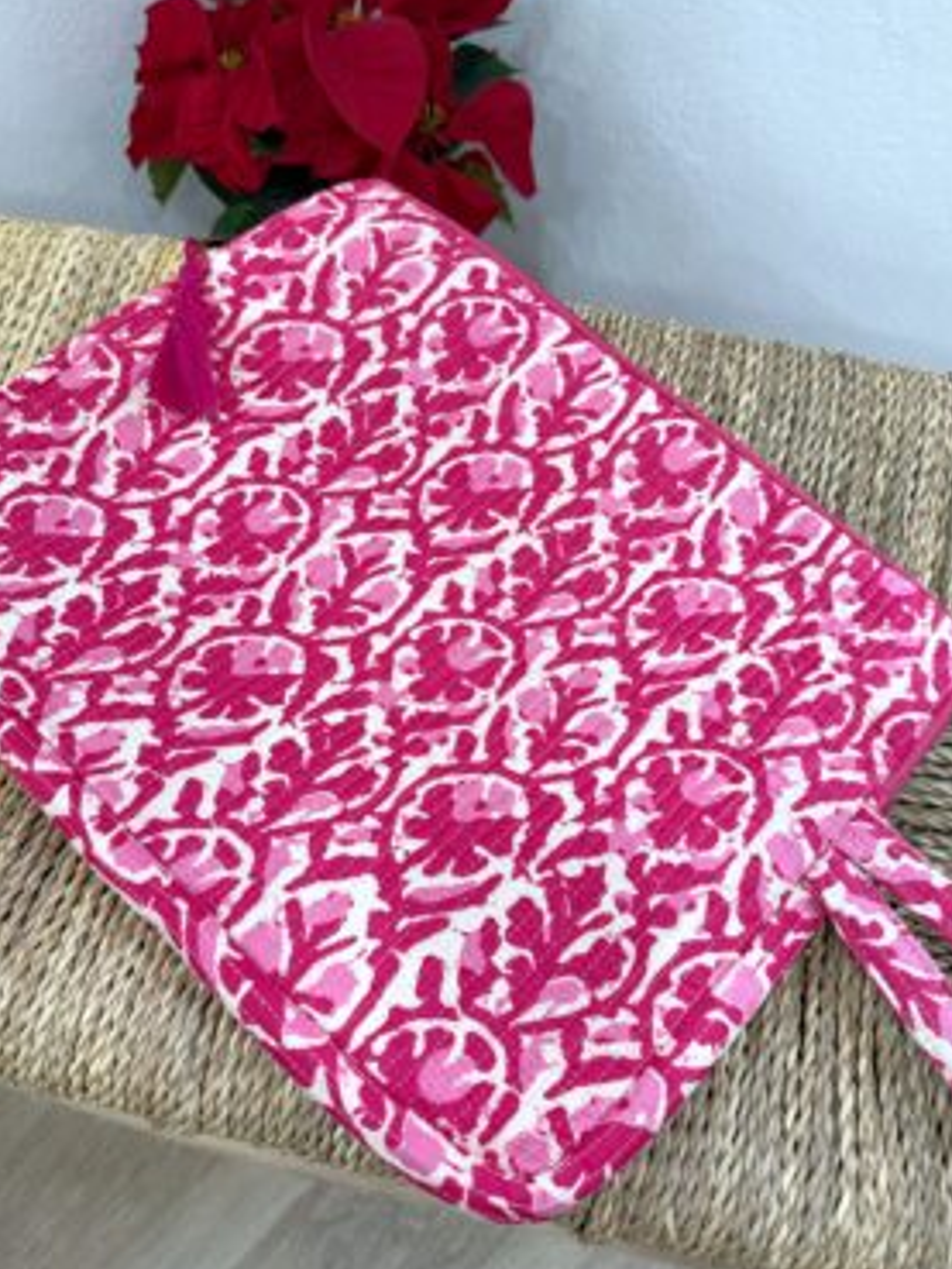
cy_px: 647
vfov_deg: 67.3
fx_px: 953
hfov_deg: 53.1
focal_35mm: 26
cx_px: 457
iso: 125
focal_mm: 6.76
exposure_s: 1/100
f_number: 1.78
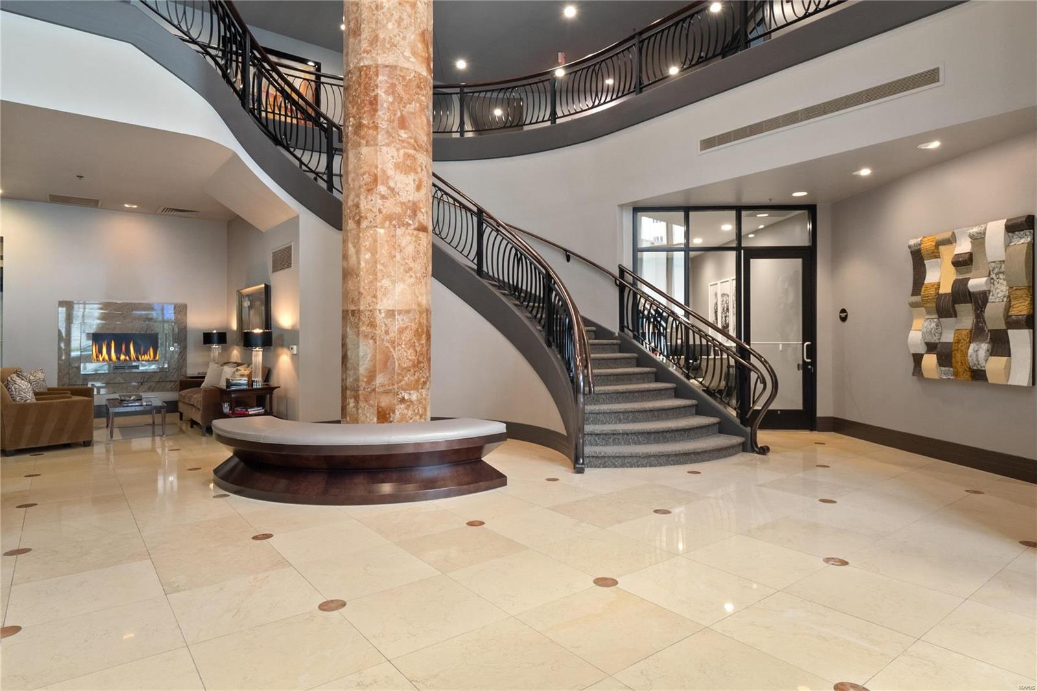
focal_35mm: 20
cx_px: 518
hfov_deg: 84.0
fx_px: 576
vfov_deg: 61.9
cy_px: 346
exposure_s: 1/3
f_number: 8
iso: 400
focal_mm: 10
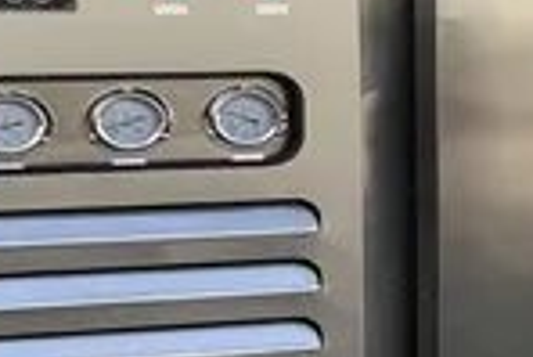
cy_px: 238
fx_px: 2845
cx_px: 609
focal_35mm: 192
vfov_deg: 7.2
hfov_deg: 10.6
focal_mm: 4
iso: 20
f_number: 1.8
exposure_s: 1/738
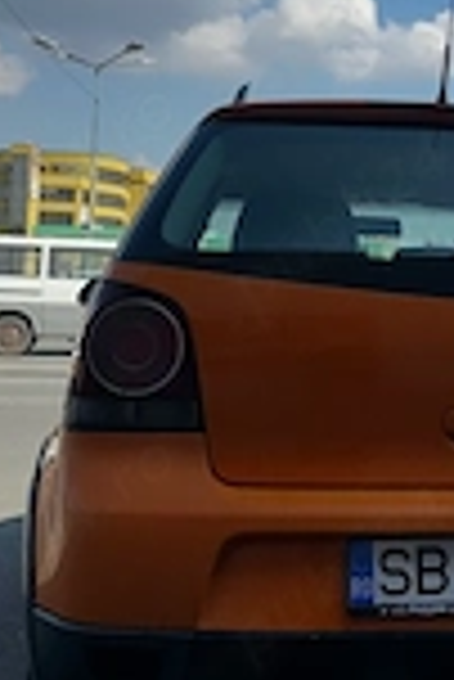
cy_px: 252
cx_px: 467
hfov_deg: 20.0
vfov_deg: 30.3
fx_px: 1246
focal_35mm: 66
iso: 80
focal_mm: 6.86
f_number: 1.78
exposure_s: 1/4348
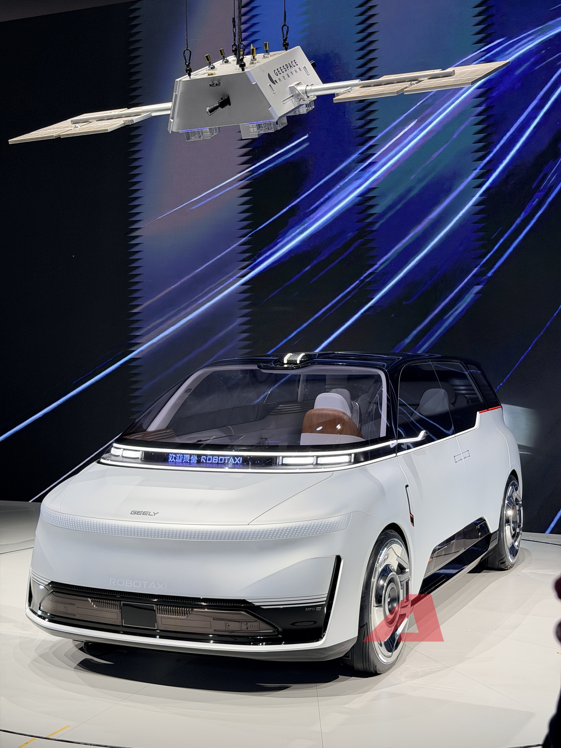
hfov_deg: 30.3
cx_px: 280
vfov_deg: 39.7
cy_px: 374
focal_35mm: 48
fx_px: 1037
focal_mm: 6.76
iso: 80
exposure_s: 1/132
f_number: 1.78
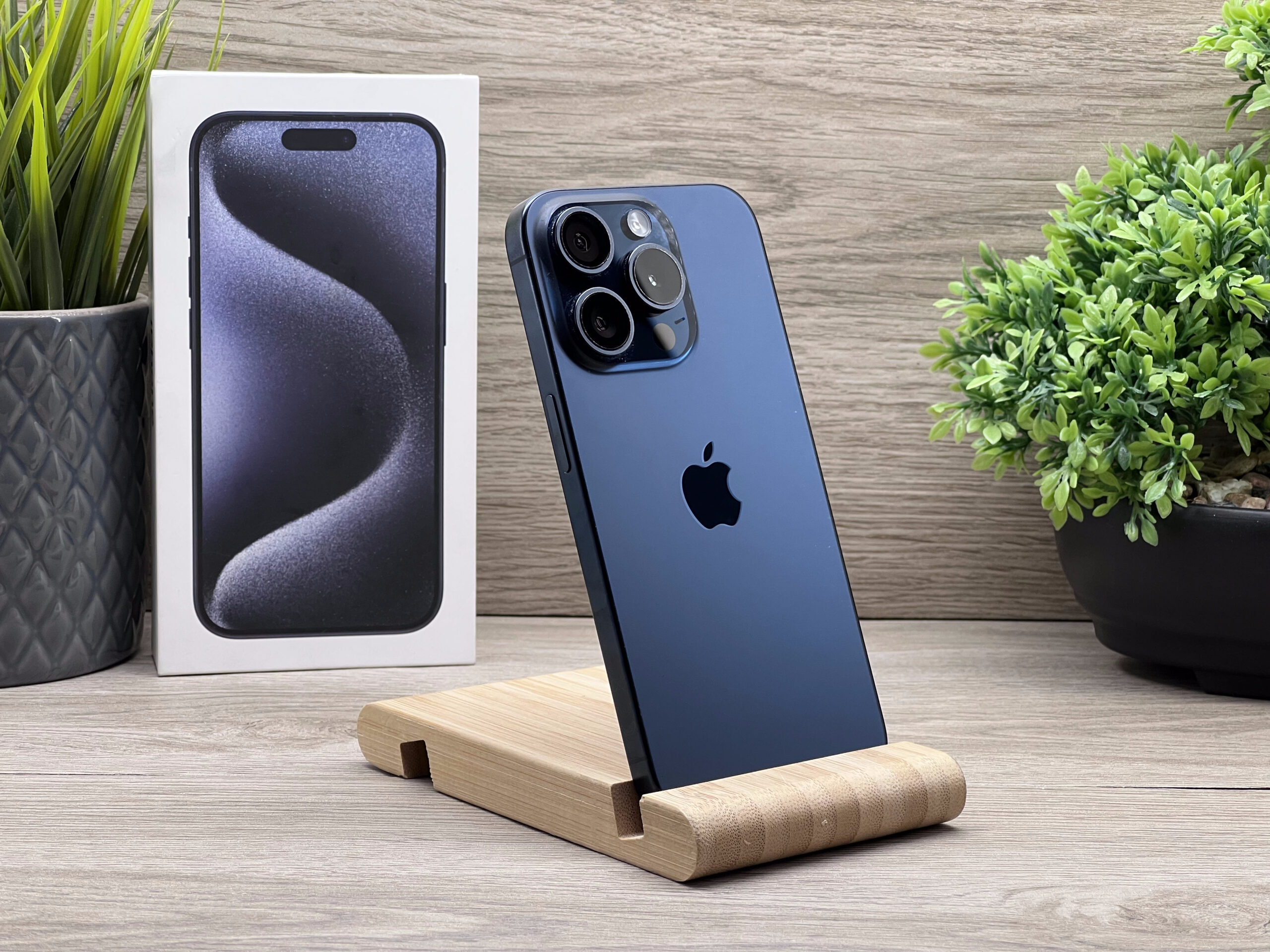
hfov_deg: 25.3
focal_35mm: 77
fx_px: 2825
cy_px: 476
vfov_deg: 19.1
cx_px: 635
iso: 100
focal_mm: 9
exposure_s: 1/100
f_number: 2.8
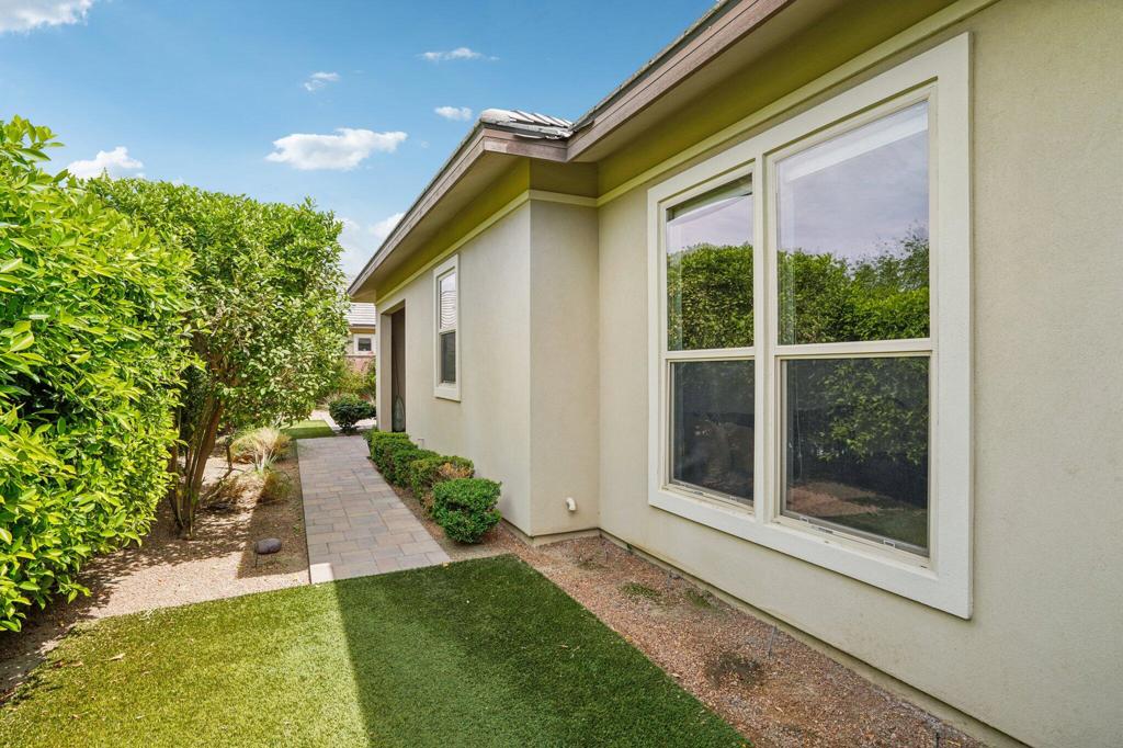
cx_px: 562
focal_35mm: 18
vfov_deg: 67.3
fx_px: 561
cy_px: 374
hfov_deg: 90.0
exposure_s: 1/125
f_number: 8
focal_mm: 18
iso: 100
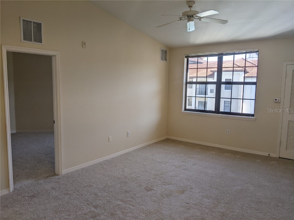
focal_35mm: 27
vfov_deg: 51.4
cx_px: 147
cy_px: 110
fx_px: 229
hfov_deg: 65.3
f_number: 1.8
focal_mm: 4.44
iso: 54
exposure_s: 1/242
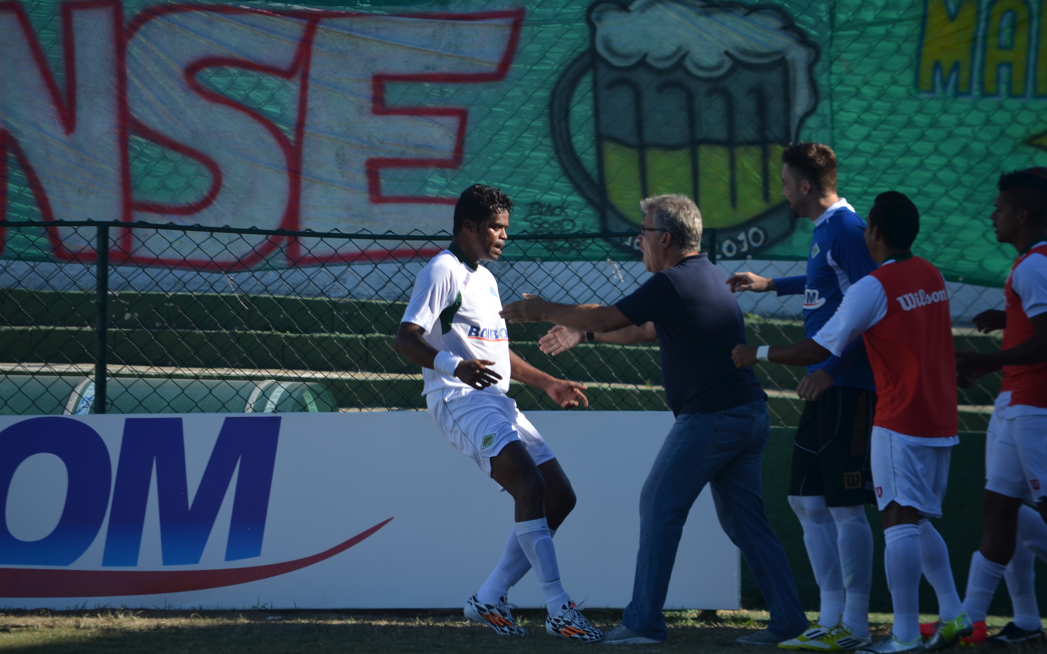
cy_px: 337
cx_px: 523
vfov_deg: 2.9
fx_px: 13068
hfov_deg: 4.6
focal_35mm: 458
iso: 110
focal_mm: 300
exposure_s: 1/500
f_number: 5.6
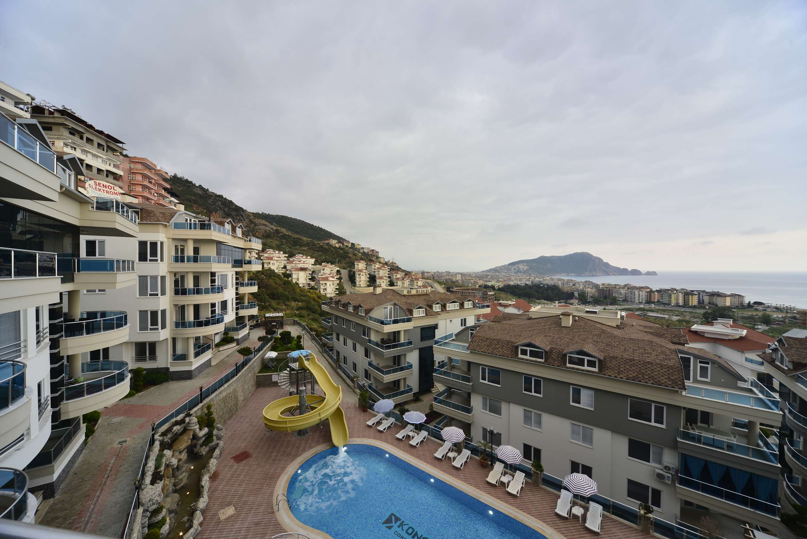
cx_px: 404
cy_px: 270
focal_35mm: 12
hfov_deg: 112.6
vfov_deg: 90.0
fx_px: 269
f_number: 9
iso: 100
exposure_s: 1/10
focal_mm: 12
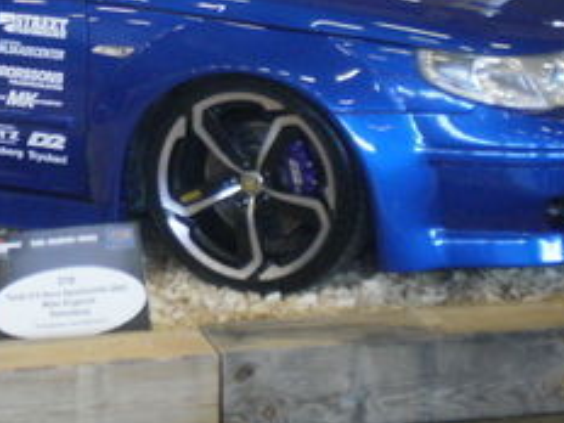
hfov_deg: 16.7
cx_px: 17
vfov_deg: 12.6
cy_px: 15
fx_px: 1890
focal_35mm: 116
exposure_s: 1/50
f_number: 3.5
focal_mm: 7.4
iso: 400
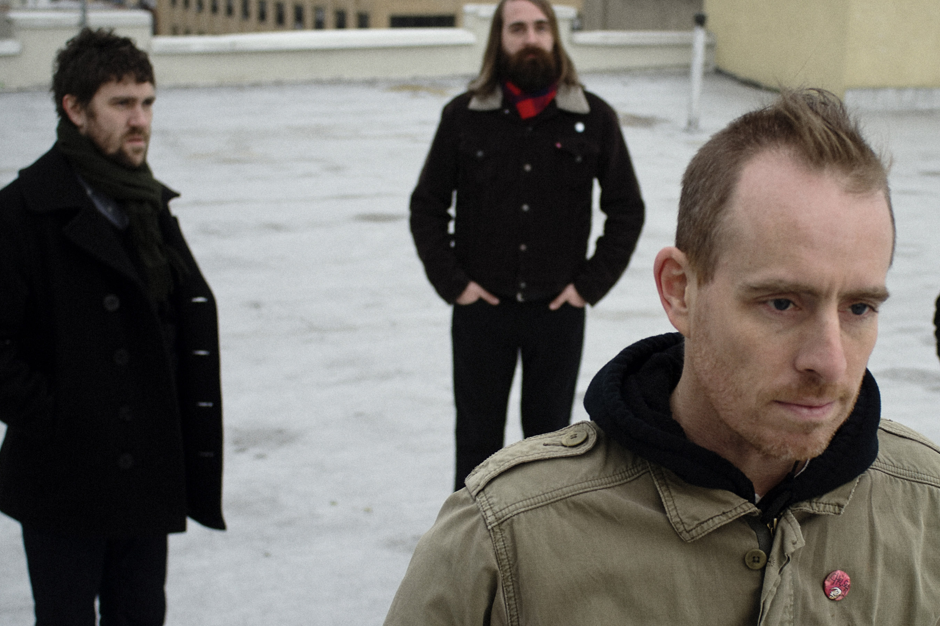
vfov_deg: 22.6
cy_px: 352
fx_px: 1566
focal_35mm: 60
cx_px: 597
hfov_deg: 33.2
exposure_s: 1/80
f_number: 4
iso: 100
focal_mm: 28
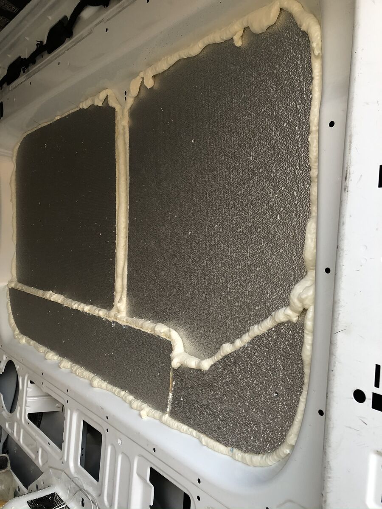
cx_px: 191
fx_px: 412
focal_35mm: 28
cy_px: 254
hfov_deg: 49.7
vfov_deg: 63.4
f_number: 1.8
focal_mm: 3.99
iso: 32
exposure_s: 1/30
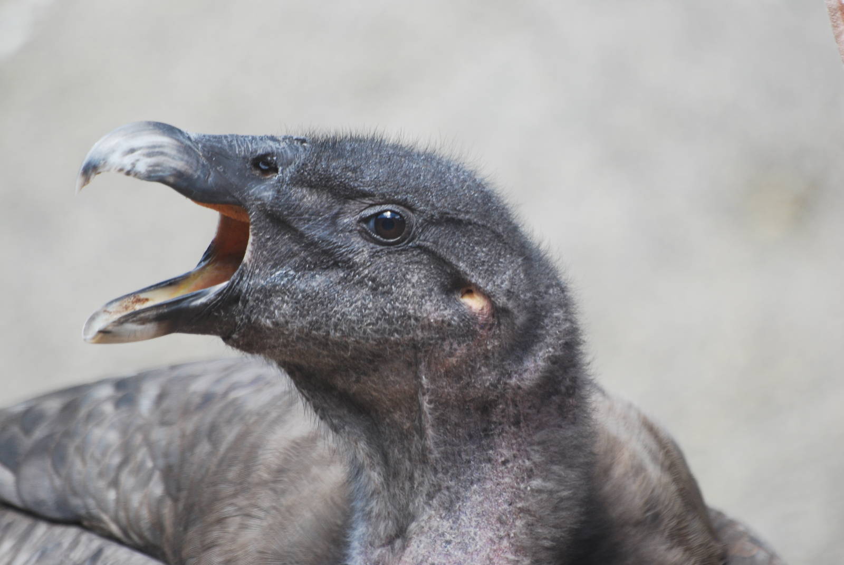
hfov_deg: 4.6
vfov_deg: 3.1
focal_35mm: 450
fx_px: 10562
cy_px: 282
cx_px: 422
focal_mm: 300
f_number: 5.6
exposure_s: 1/125
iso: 400
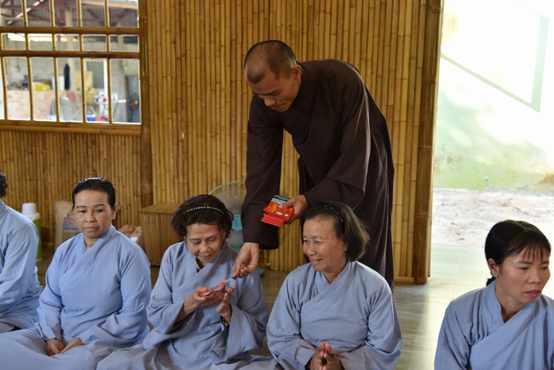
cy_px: 185
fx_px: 677
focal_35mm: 44
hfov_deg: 44.5
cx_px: 277
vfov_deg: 30.5
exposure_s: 1/60
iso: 400
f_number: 4
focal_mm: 44
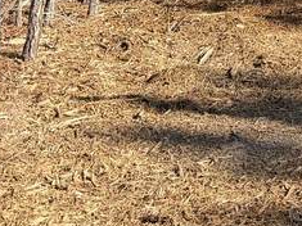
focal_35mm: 131
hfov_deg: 14.1
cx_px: 459
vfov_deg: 9.6
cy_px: -365
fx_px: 1142
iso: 100
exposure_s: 1/1230
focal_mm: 6.76
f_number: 1.78
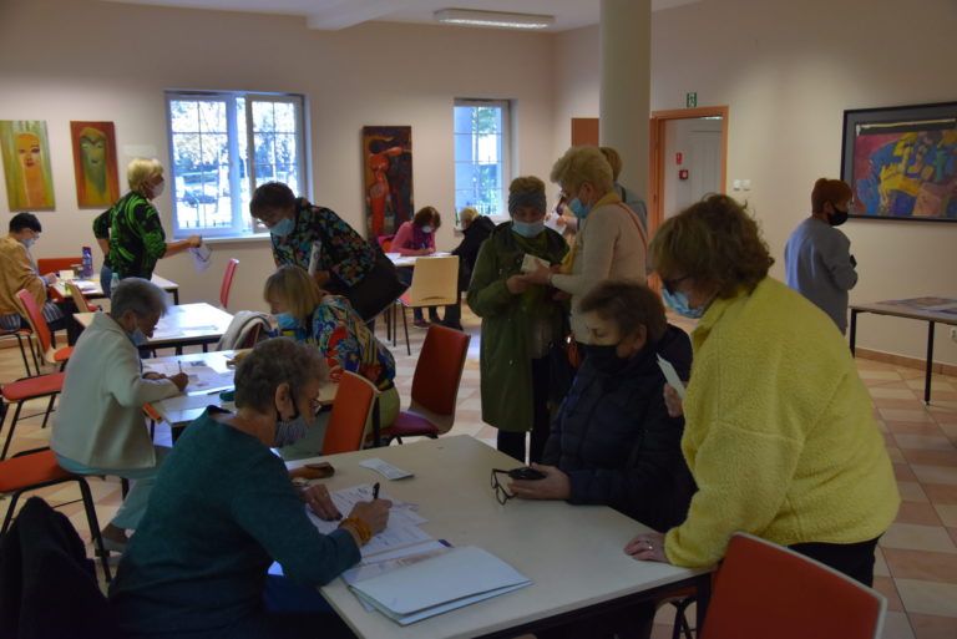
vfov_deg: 36.9
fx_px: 958
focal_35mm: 36
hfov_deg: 53.1
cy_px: 320
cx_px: 478
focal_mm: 24
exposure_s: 1/60
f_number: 4
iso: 560
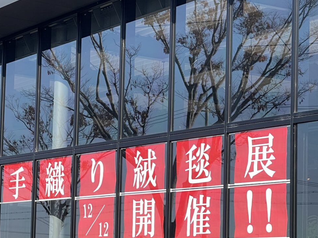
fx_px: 1167
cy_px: 152
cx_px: 82
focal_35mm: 127
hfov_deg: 15.5
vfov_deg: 11.7
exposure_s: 1/779
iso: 20
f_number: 2.2
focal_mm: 7.5
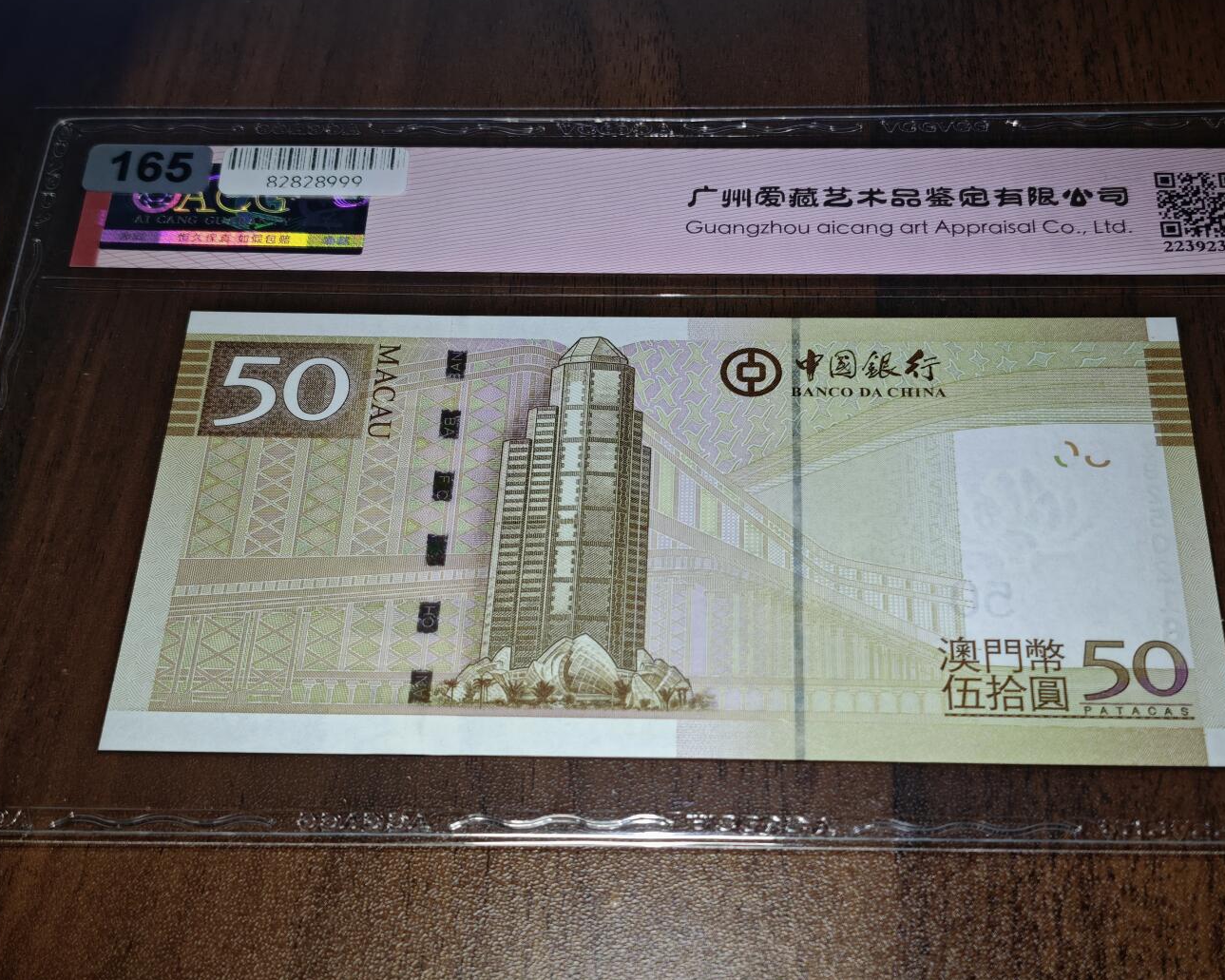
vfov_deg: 28.6
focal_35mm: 53
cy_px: 487
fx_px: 1921
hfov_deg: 35.3
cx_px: 653
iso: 200
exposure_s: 1/100
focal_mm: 5.85
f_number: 1.63
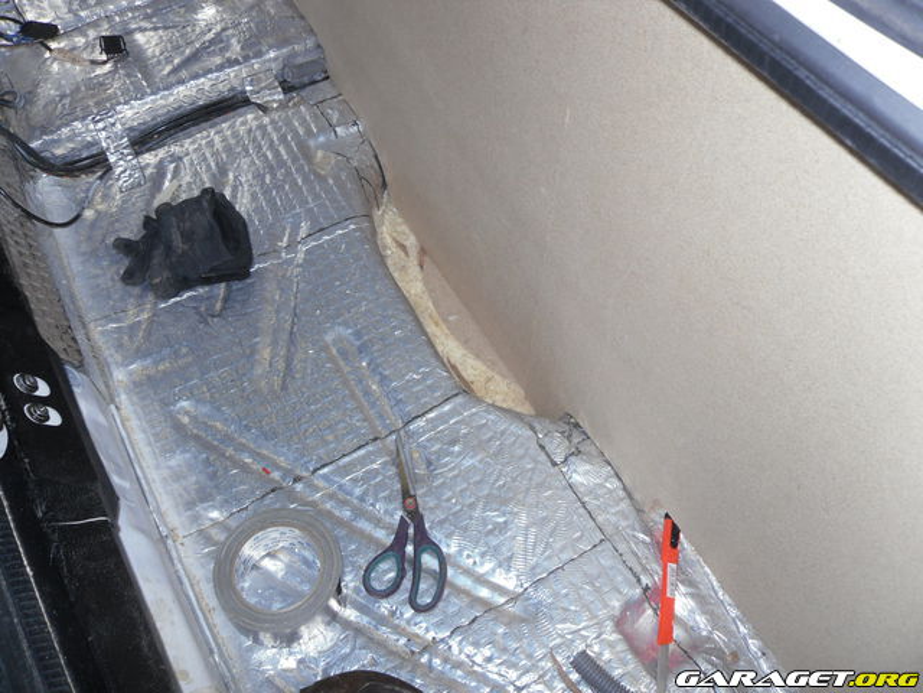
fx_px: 933
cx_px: 462
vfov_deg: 40.7
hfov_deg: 52.6
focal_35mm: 35
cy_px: 346
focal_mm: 6.3
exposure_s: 1/45
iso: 80
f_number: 3.5
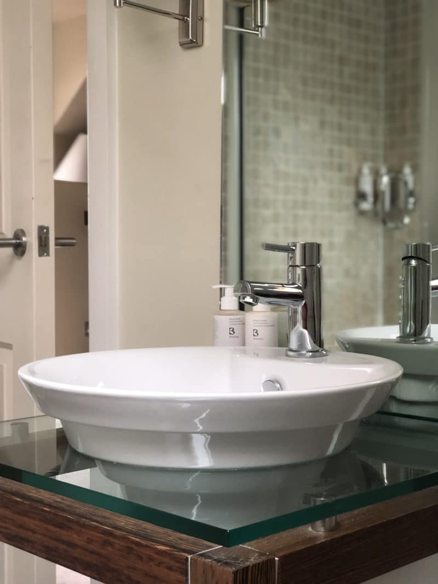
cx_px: 219
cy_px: 292
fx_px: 962
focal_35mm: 57
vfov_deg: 33.8
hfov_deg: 25.7
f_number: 2.8
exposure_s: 1/53
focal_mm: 6.6
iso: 500
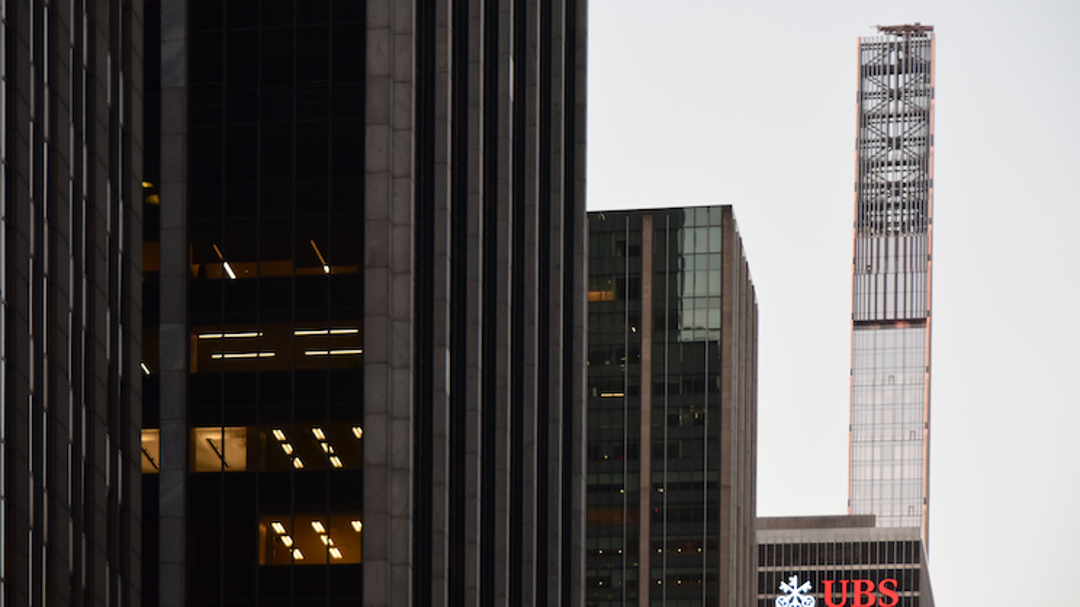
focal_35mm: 151
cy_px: 293
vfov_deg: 8.1
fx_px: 4309
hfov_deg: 14.3
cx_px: 543
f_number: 5.6
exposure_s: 1/200
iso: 2000
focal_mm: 95
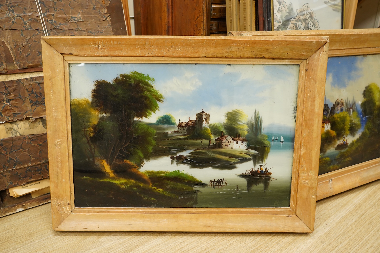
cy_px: 126
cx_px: 190
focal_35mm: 28
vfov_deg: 46.3
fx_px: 295
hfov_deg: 65.5
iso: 2500
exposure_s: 1/60
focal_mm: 28
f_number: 6.3
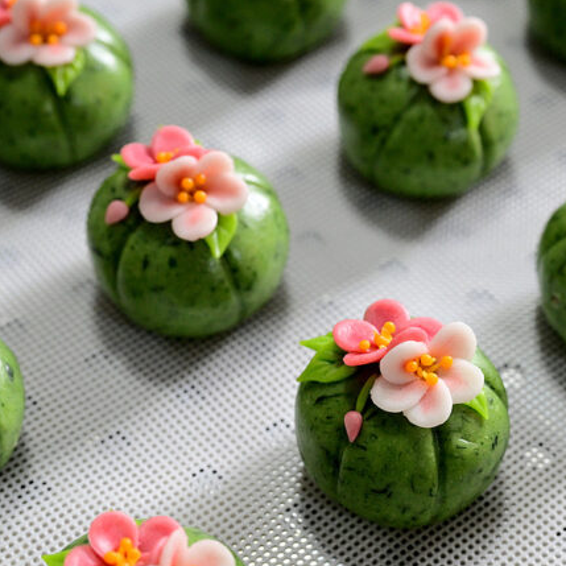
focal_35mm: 76
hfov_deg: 22.6
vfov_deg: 22.7
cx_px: 389
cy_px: 335
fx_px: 1406
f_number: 5.6
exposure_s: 1/125
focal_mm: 50
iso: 2000
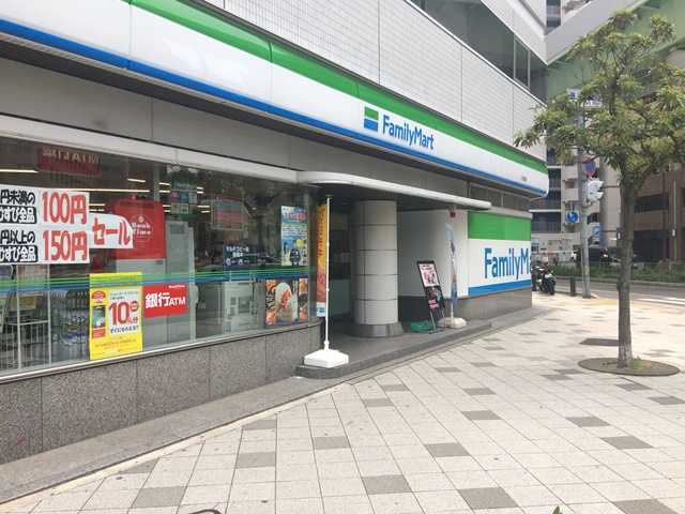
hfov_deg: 61.7
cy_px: 257
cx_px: 342
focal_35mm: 29
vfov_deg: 48.2
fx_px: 574
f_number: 2.2
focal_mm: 4.15
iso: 32
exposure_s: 1/720
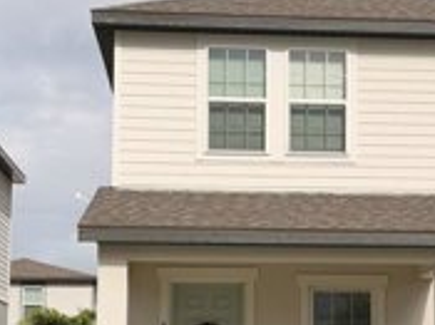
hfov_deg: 19.7
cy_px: 246
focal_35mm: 99
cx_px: 338
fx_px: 1243
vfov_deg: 14.9
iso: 64
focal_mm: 6.76
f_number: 1.78
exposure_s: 1/8772
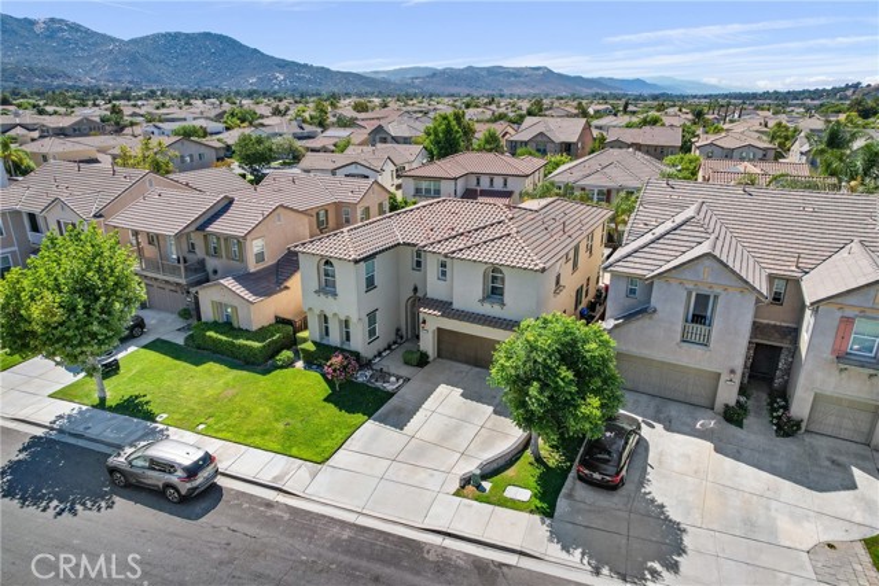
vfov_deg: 57.3
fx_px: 537
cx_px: 440
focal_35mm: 22
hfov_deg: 78.6
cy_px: 293
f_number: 2.8
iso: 130
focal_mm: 8.38
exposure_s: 1/2000
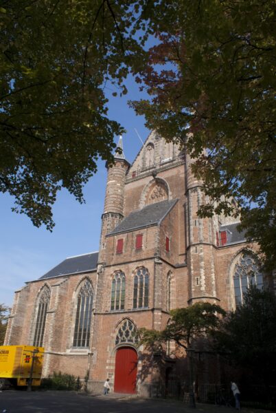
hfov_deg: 48.1
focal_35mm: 27
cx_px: 138
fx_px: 309
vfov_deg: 67.3
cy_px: 206
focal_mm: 18
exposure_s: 1/80
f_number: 10
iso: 100
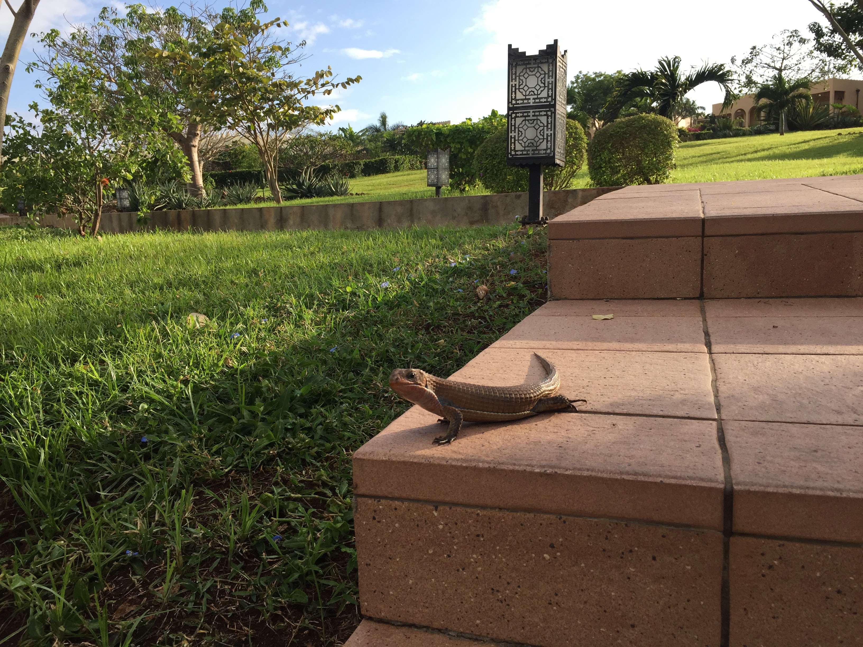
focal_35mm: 29
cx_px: 432
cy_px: 324
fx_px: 723
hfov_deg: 61.7
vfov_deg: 48.2
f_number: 2.2
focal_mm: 4.15
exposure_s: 1/920
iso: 32
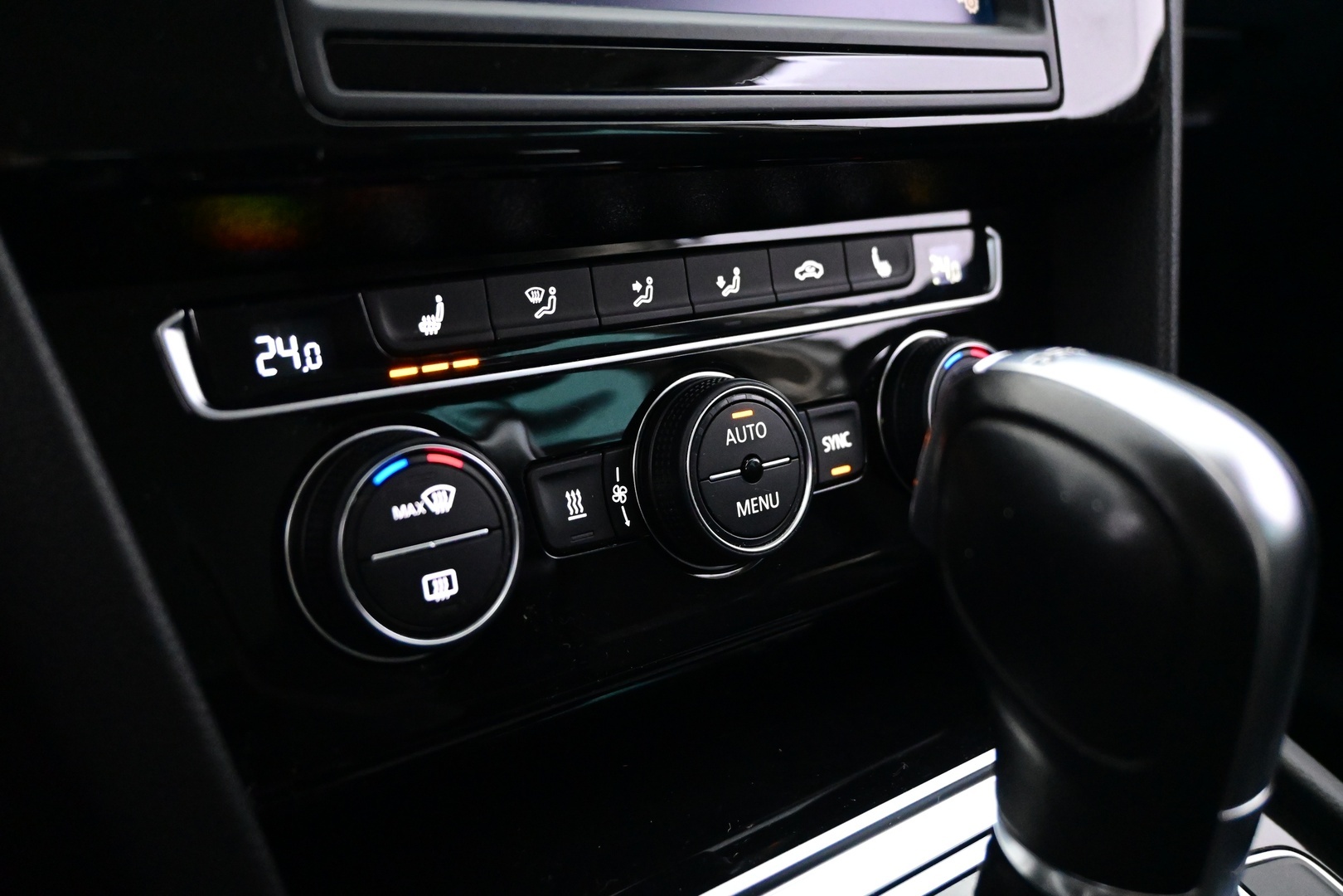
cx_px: 672
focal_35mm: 33
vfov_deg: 40.0
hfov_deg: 57.2
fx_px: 1231
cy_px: 448
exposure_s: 1/40
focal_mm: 22
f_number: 4
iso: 6400
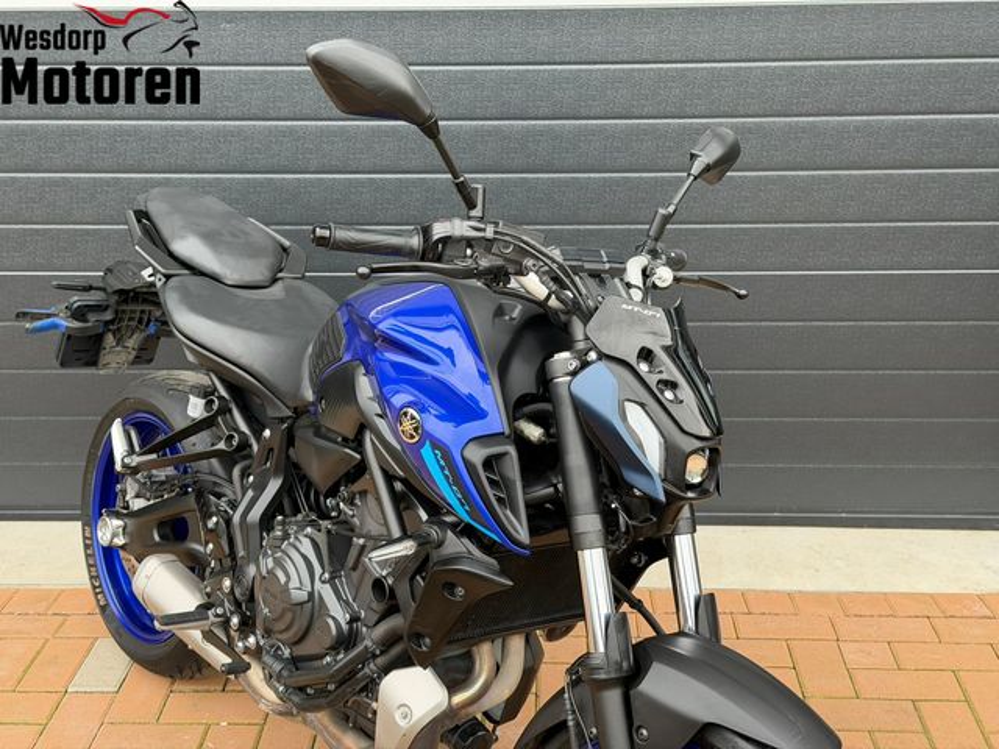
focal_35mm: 48
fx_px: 1385
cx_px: 500
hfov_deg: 39.7
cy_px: 374
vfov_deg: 30.3
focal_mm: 6.76
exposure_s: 1/225
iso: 64
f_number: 1.78
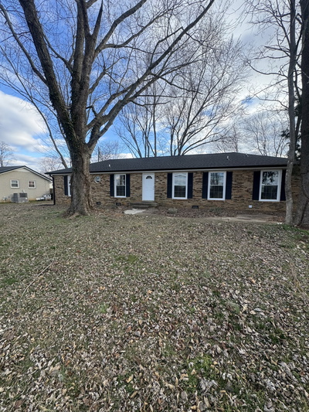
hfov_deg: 85.7
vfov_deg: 102.1
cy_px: 206
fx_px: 167
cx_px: 154
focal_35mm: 14
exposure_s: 1/435
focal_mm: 2.22
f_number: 2.2
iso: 40
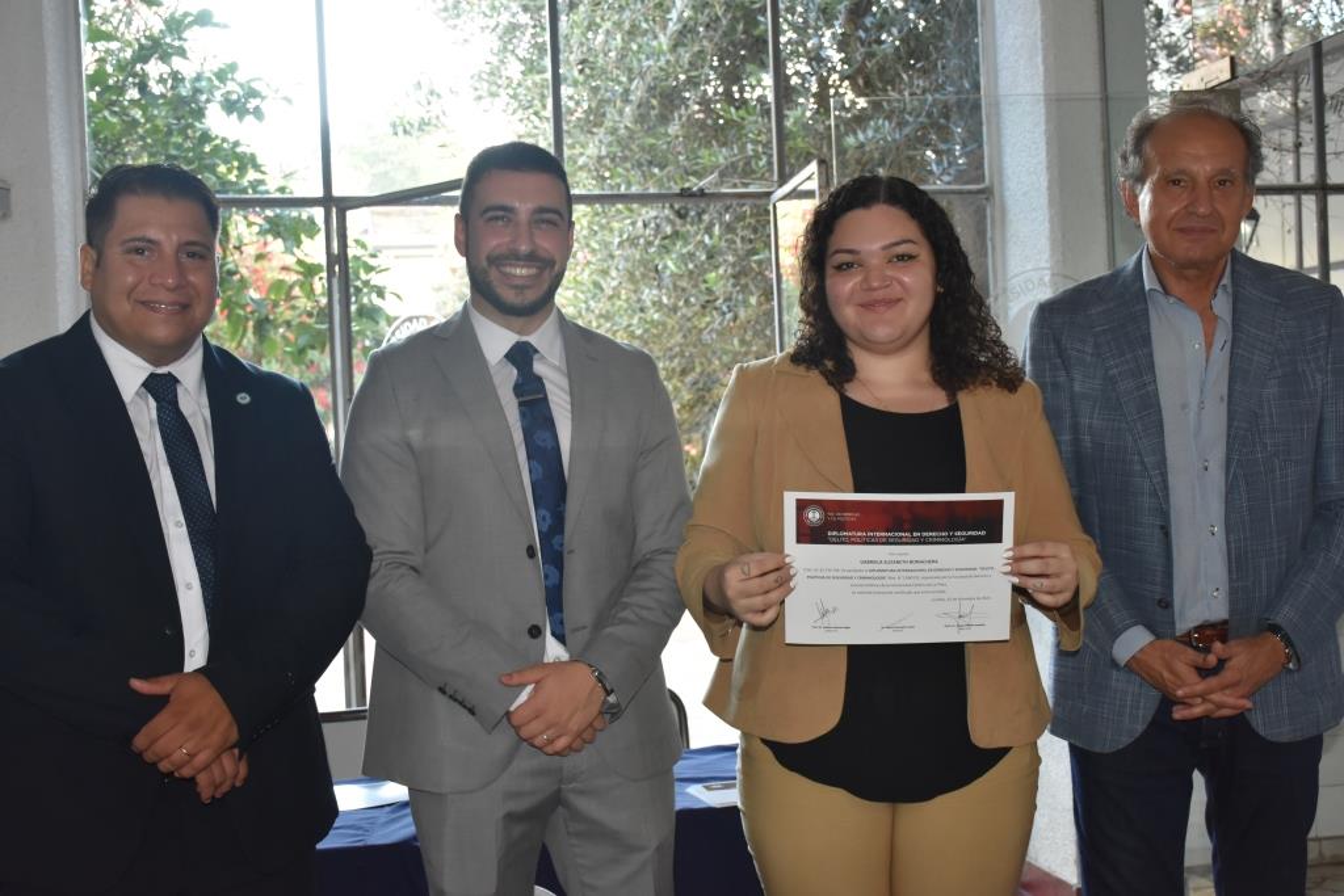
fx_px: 1680
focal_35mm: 45
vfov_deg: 29.9
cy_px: 448
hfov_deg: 43.6
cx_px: 672
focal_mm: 30
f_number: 5.6
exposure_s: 1/100
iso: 1250
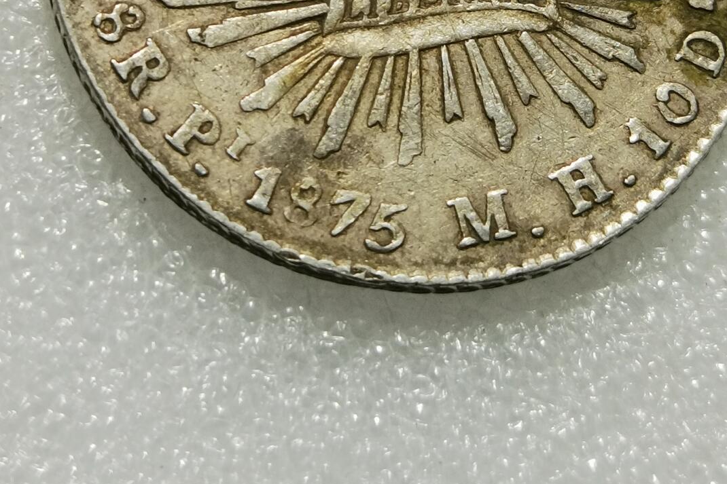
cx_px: 393
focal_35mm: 112
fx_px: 2261
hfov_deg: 18.3
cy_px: -75
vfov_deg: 12.0
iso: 80
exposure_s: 1/100
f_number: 1.9
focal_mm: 6.67
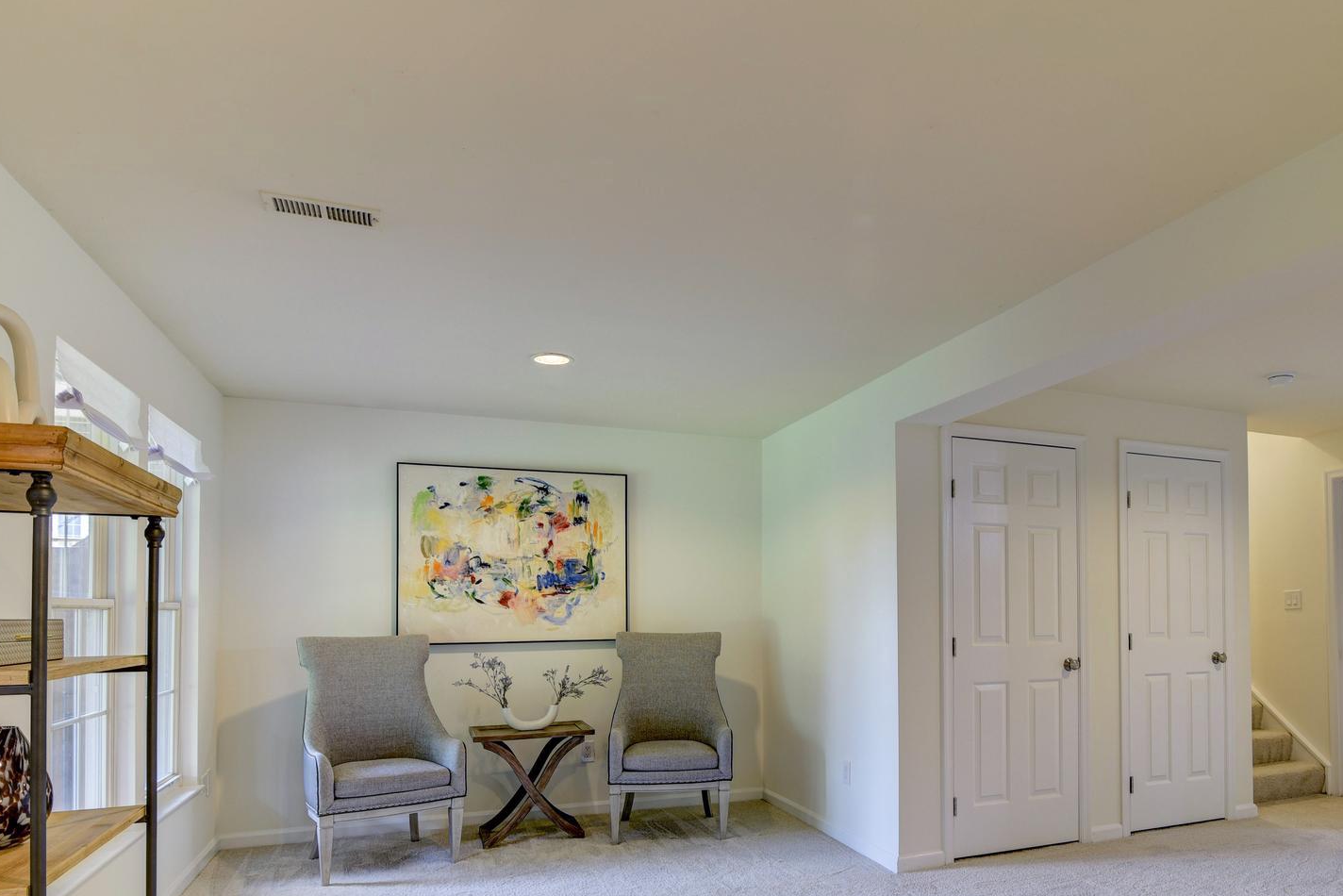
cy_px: 582
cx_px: 846
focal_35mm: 23
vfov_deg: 54.2
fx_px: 858
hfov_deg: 74.7
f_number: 5.6
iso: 200
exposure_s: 1/8
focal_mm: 16
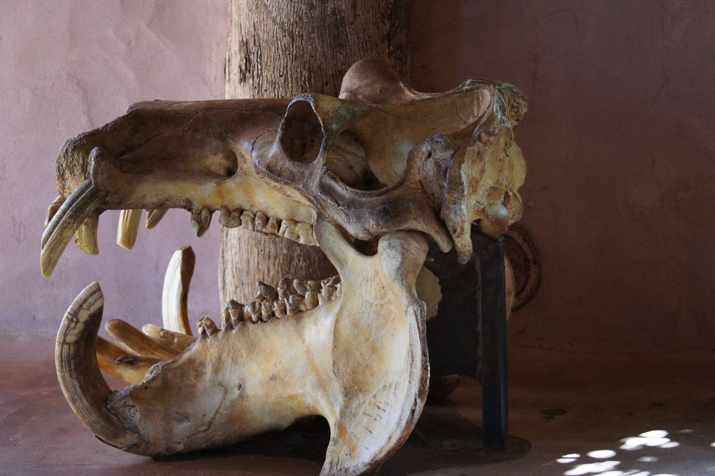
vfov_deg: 12.2
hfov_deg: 18.2
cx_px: 358
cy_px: 238
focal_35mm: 112
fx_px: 2233
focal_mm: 75
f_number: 4.5
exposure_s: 1/125
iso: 1250
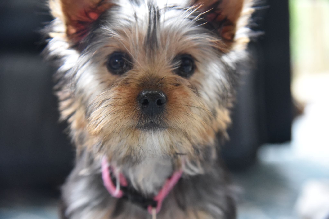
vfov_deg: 15.9
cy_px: 110
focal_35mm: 86
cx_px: 164
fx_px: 786
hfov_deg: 23.6
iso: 4500
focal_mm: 86
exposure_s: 1/100
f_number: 4.5
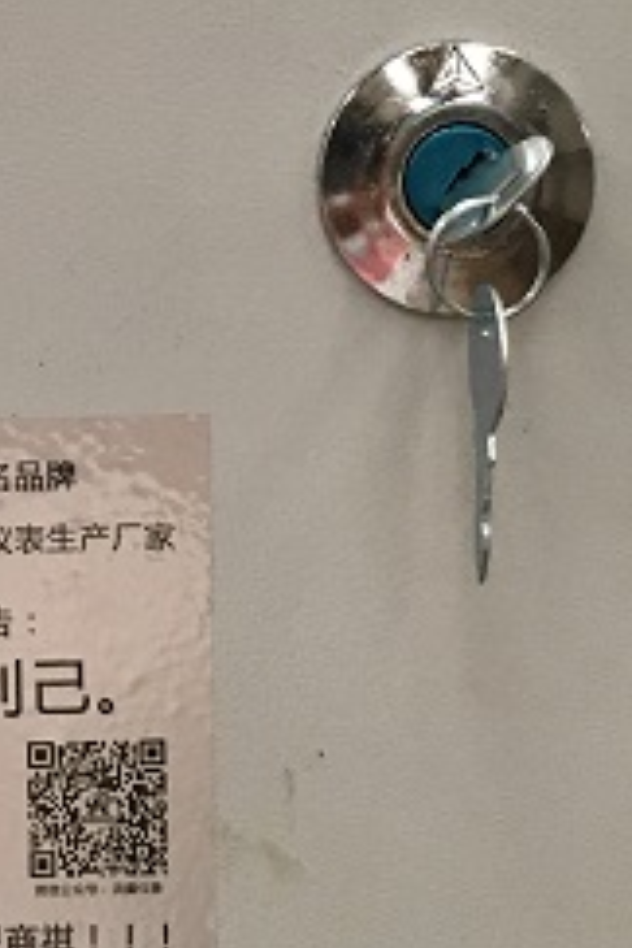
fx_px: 2633
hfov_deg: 13.3
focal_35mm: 100
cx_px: -107
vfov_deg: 20.2
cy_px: 170
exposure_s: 1/33
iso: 200
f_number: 2.2
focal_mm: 4.15
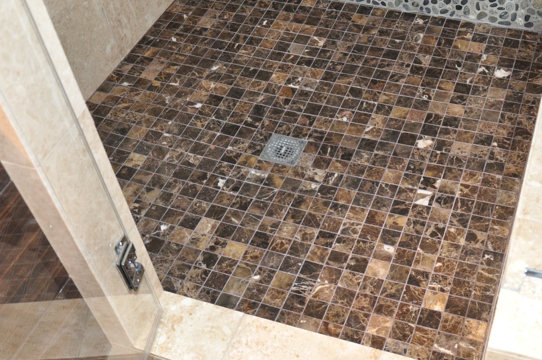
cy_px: 205
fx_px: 672
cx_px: 318
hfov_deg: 43.7
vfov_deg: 29.9
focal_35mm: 45
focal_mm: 21
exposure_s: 1/60
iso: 800
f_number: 4
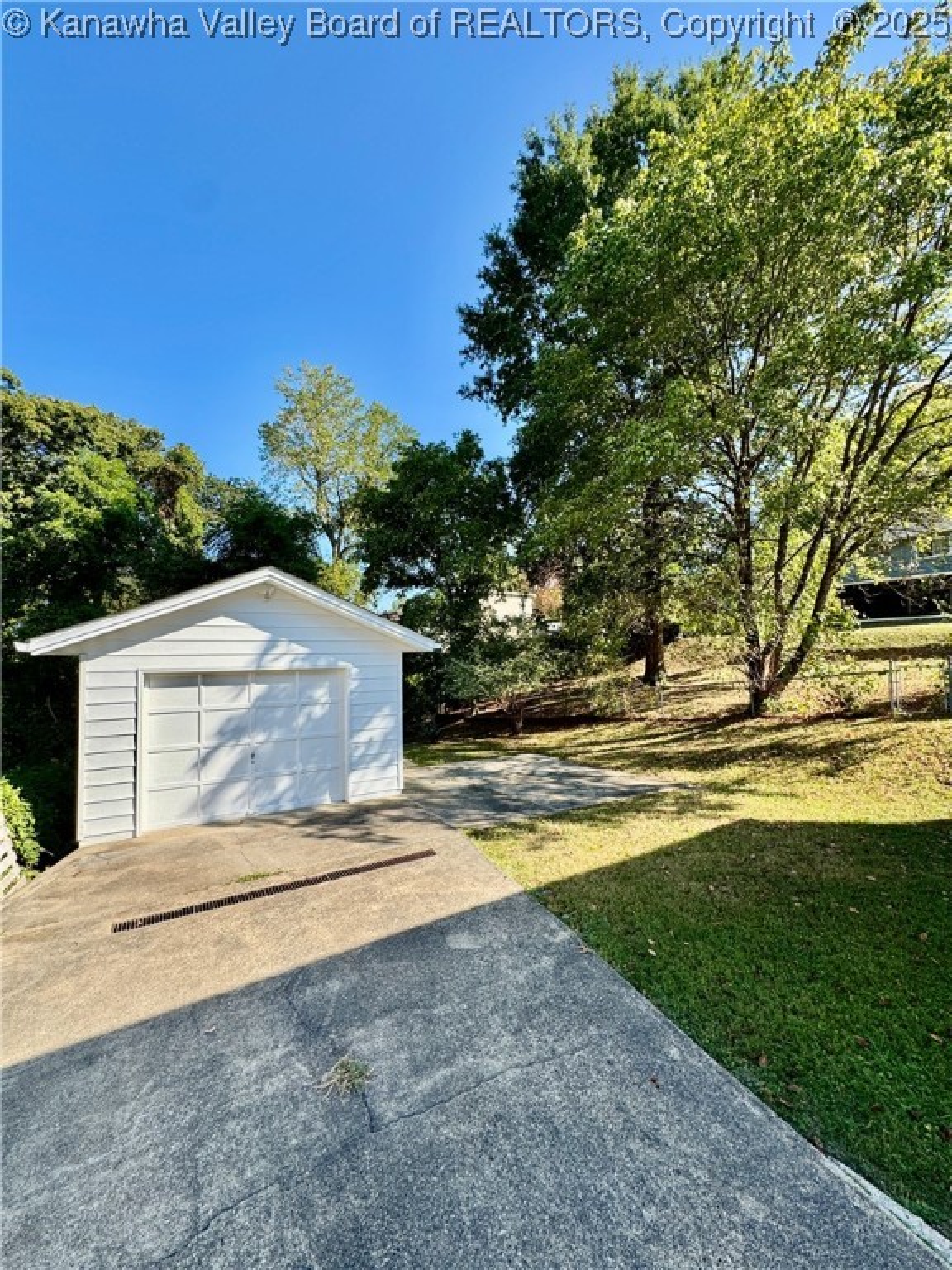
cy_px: 635
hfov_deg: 85.7
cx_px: 476
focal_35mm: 14
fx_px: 513
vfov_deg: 102.1
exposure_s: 1/605
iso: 40
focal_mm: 2.22
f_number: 2.2
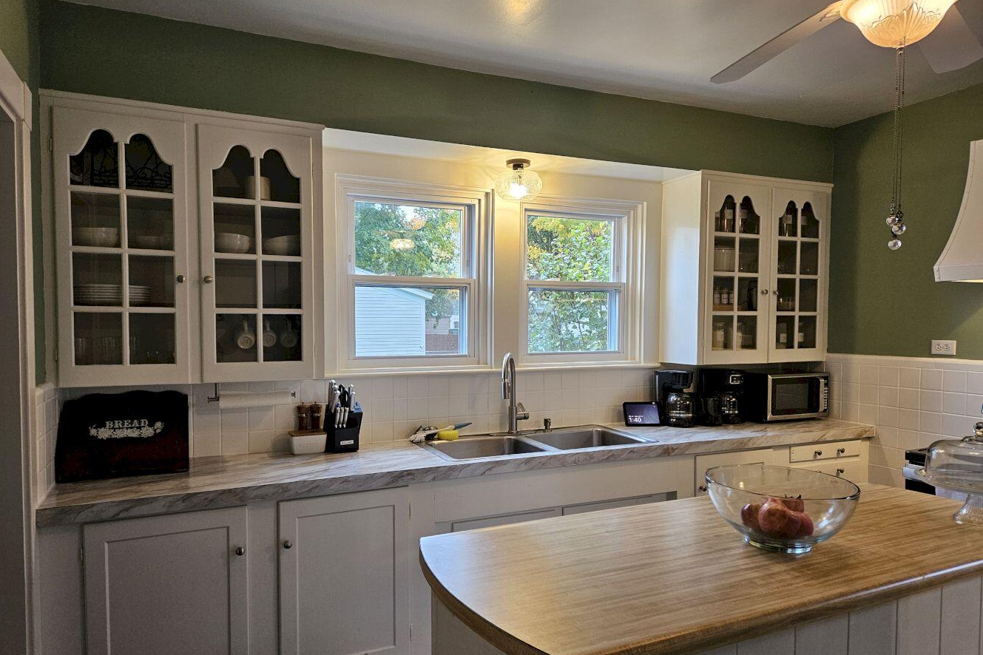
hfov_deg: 73.7
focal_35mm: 24
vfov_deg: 53.1
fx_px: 655
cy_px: 342
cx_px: 491
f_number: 1.8
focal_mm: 5.4
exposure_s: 1/120
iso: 250
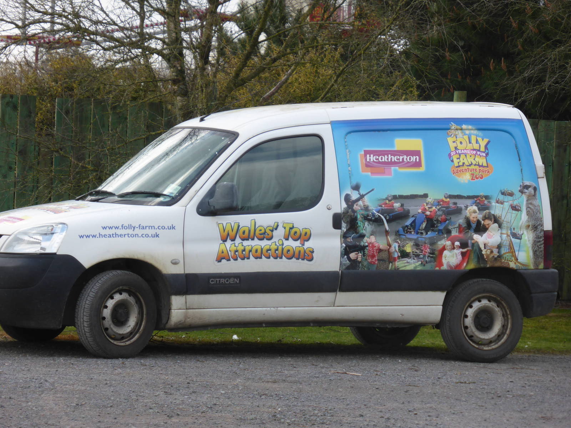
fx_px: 3283
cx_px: 286
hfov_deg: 9.9
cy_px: 214
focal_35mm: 199
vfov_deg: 7.5
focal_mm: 35.6
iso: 100
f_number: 5.5
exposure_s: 1/200
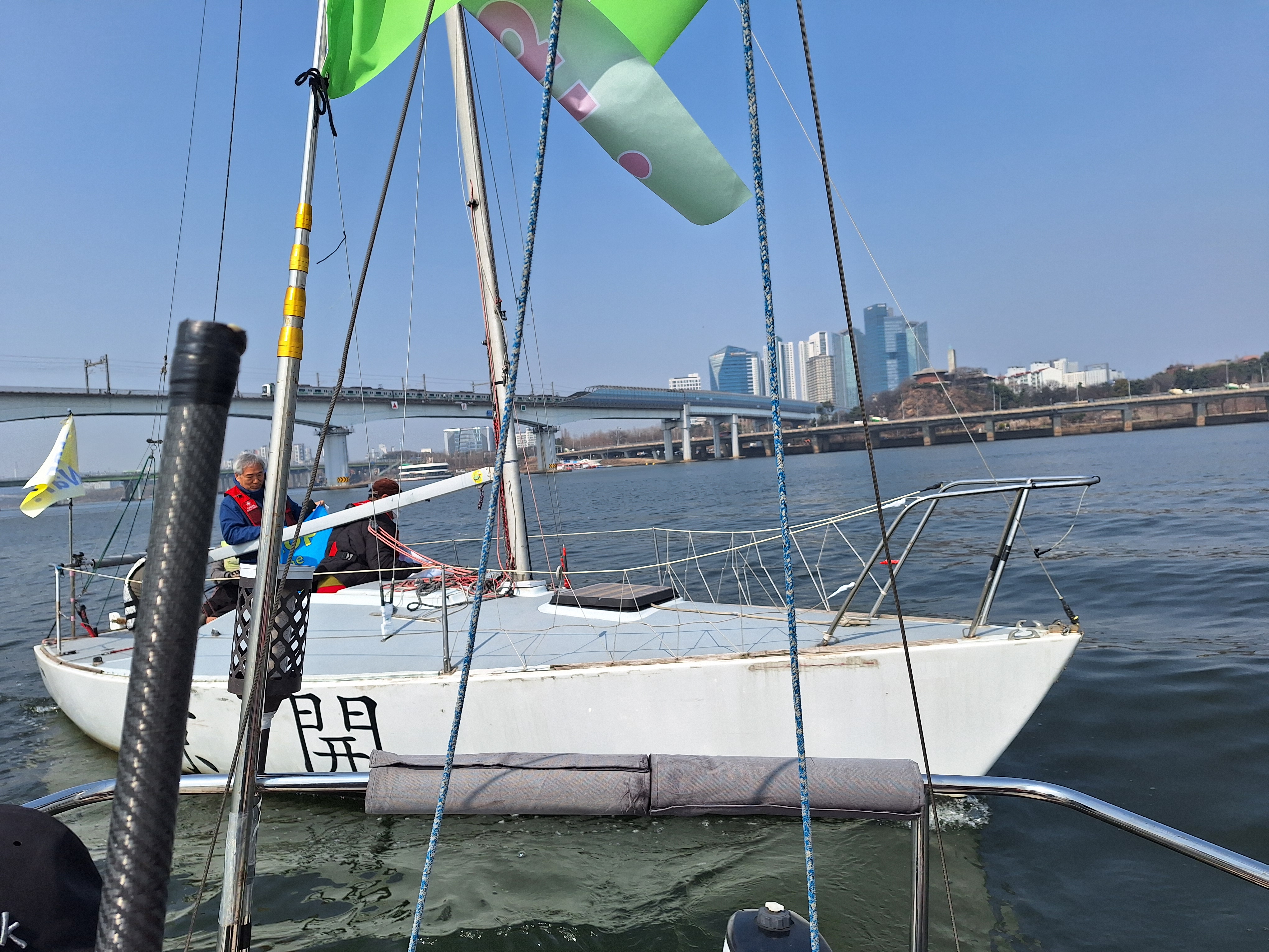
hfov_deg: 73.9
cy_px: 476
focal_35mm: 23
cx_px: 634
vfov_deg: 58.9
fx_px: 843
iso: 40
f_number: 1.8
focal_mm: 5.54
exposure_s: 1/3279
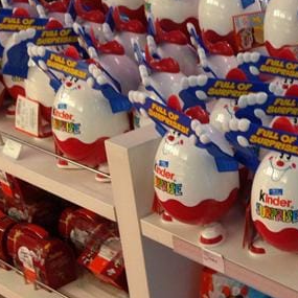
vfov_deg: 21.1
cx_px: 380
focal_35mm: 82
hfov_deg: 19.6
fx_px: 799
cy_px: 186
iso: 160
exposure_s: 1/20
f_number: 2.4
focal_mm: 4.13
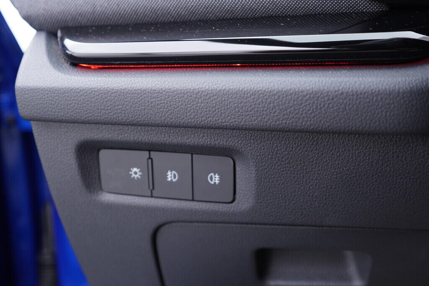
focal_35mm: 36
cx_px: 214
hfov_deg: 53.1
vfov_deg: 36.9
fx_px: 429
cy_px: 143
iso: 320
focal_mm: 24
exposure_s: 1/40
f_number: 2.8
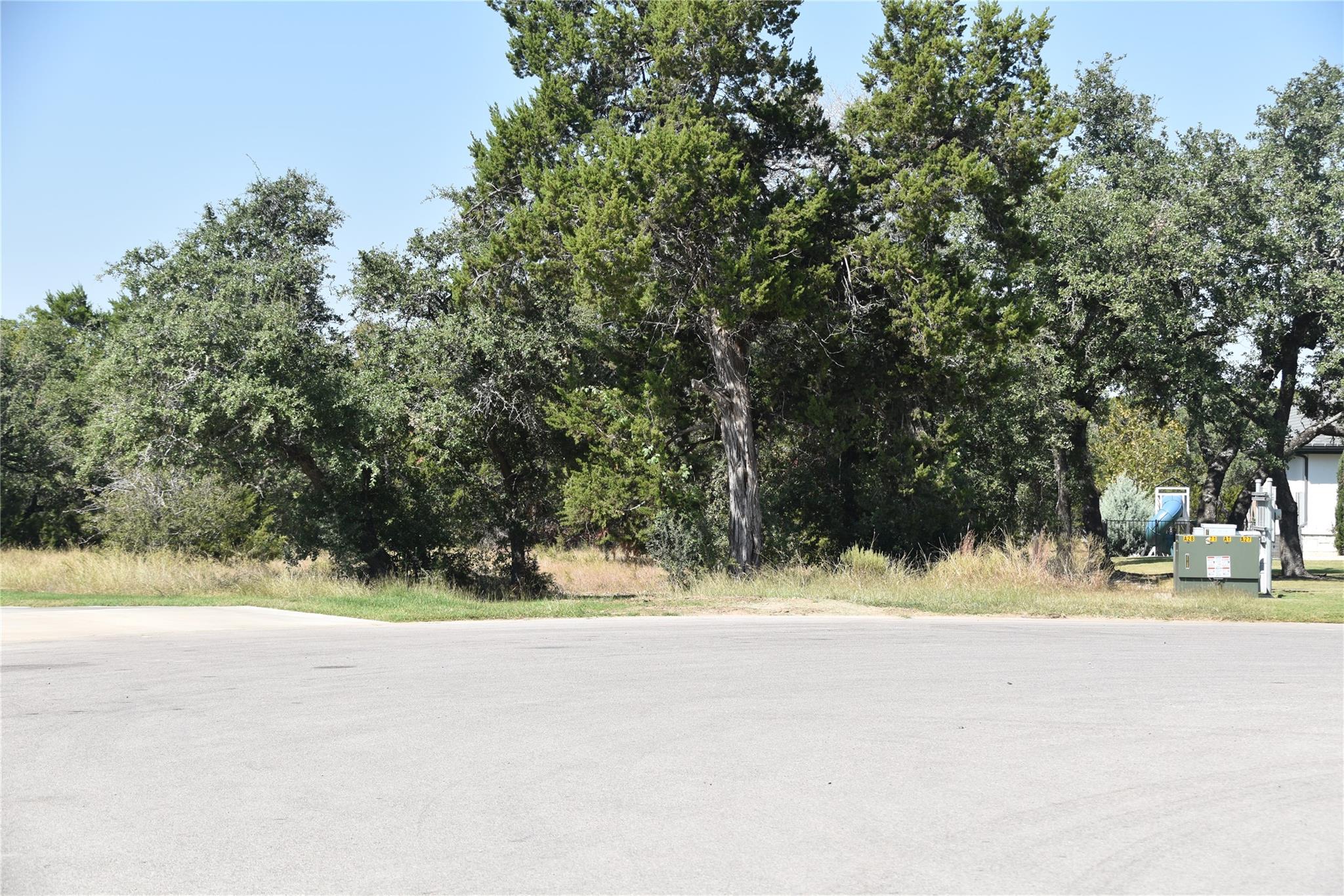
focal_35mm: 84
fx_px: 3136
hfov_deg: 24.2
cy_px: 448
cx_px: 672
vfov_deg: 16.3
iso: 200
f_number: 8
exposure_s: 1/400
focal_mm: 56
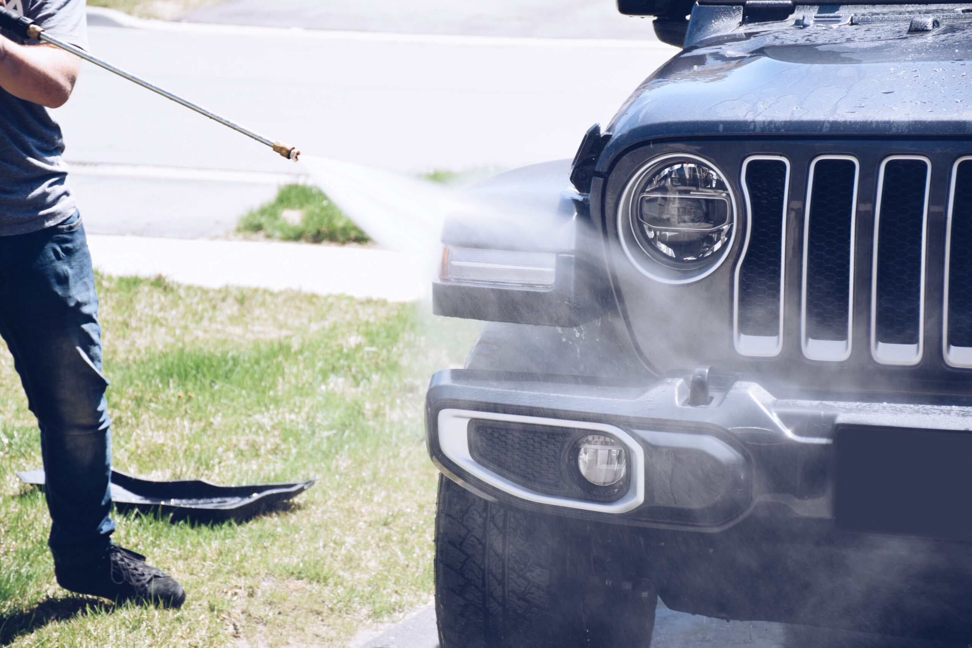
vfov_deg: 10.2
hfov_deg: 15.2
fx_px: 3645
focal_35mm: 135
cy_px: 324
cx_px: 486
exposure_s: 1/160
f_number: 5.3
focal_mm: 90
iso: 100
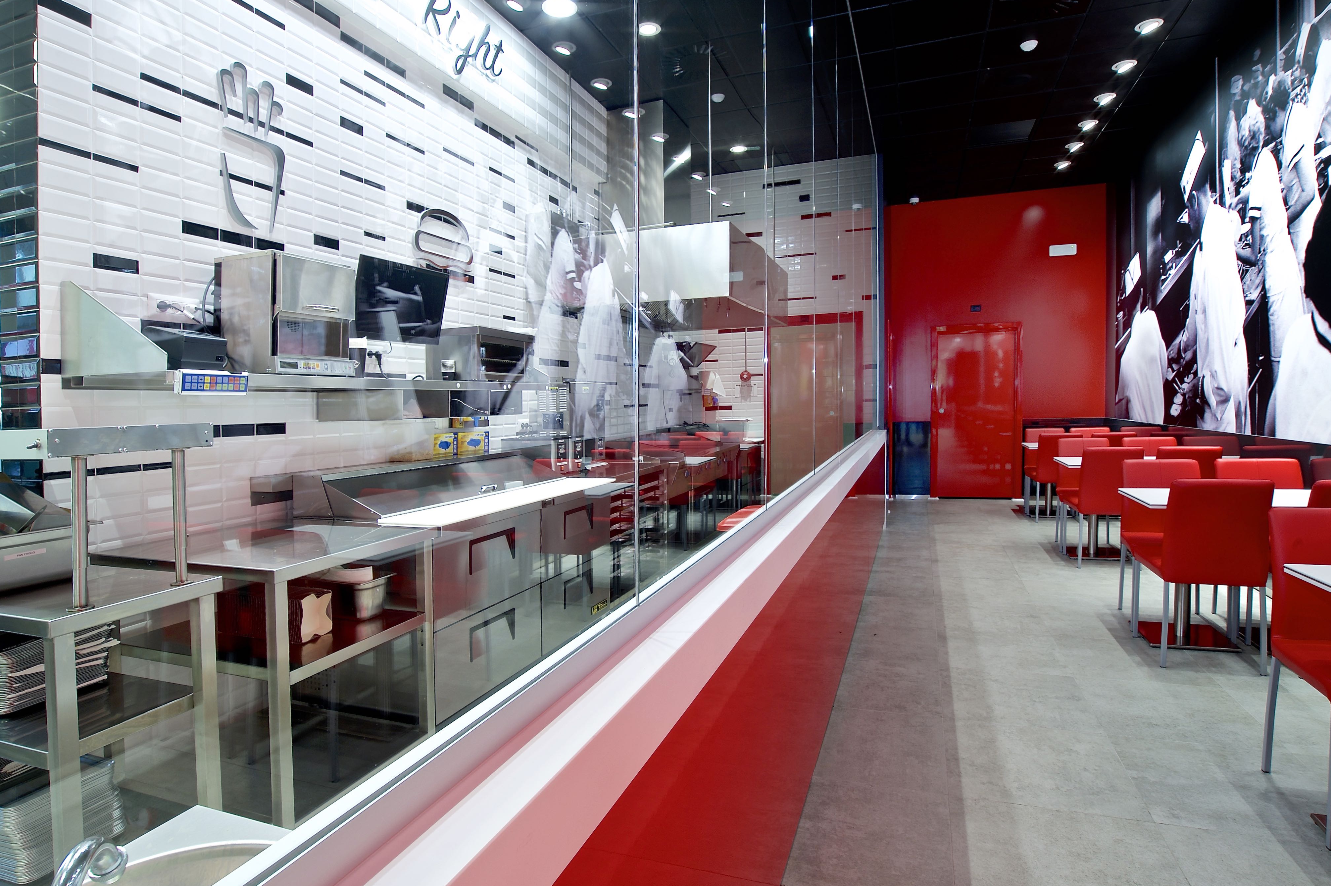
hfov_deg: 90.0
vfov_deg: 67.3
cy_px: 445
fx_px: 665
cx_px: 688
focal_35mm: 18
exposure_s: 1
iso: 200
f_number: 13
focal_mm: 17
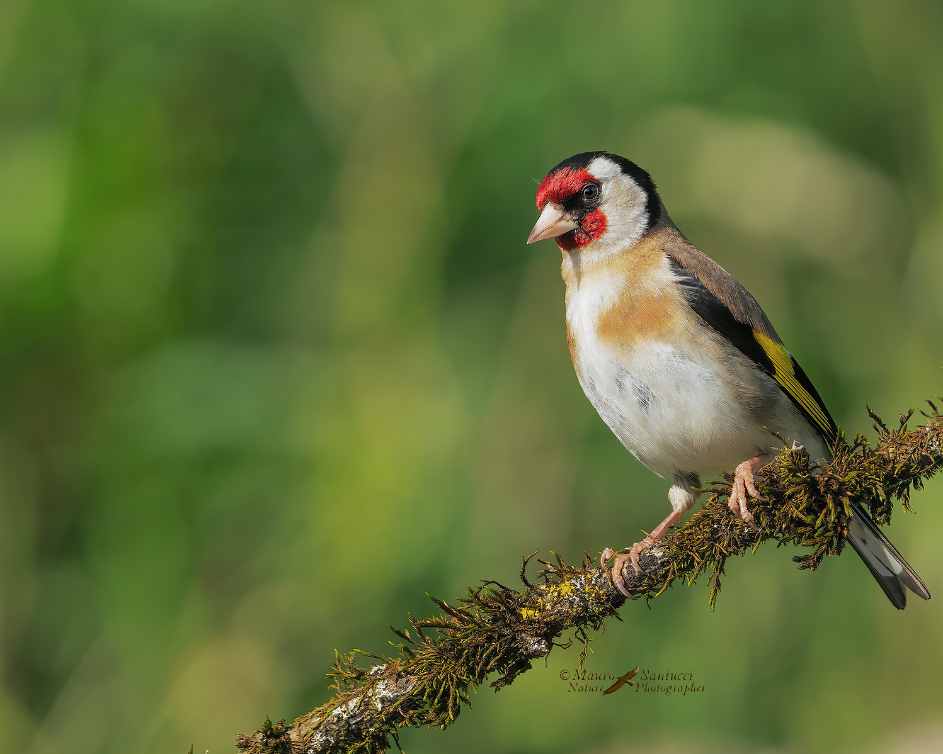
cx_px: 520
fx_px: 24759
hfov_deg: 2.2
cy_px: 377
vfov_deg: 1.7
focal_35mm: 887
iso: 1000
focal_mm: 524
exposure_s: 1/1600
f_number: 8
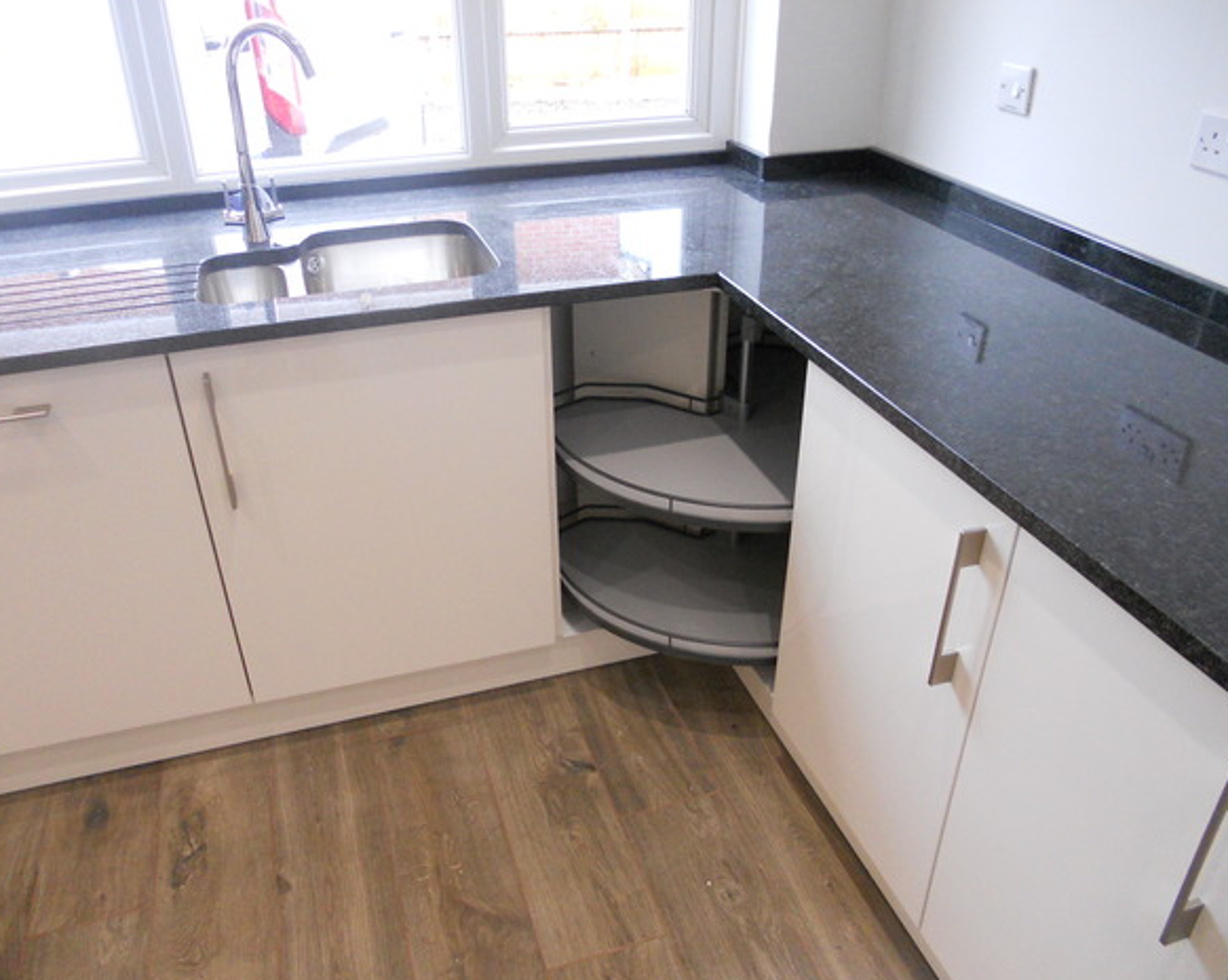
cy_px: 504
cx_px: 614
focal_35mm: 29
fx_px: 1053
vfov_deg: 49.9
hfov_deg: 60.5
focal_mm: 4.9
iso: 400
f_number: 3.2
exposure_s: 1/80
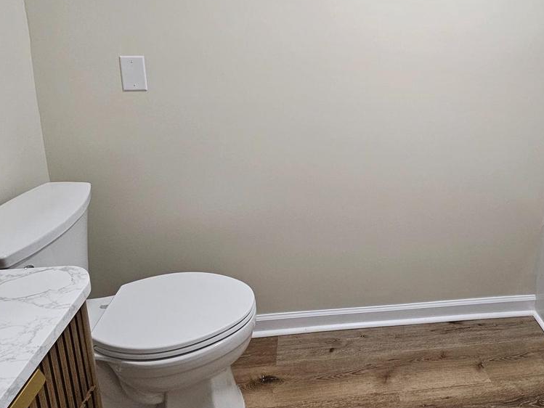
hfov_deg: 66.8
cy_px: 102
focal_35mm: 25
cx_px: 377
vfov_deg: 52.5
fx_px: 393
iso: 100
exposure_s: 1/60
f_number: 2.2
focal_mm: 2.2
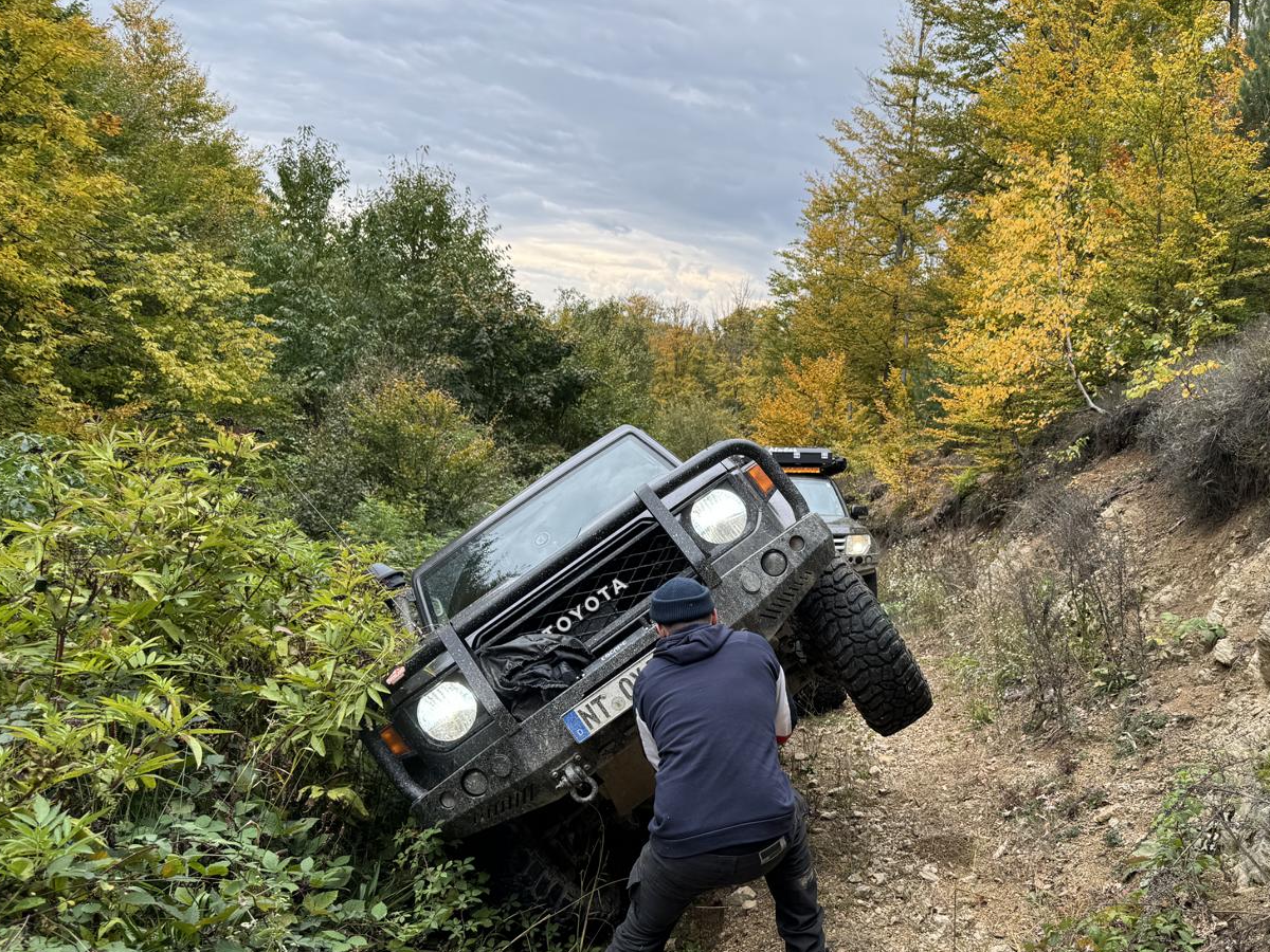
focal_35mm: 32
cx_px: 801
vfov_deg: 43.9
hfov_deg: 56.1
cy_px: 576
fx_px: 1174
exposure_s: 1/390
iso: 80
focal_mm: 6.76
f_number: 1.78
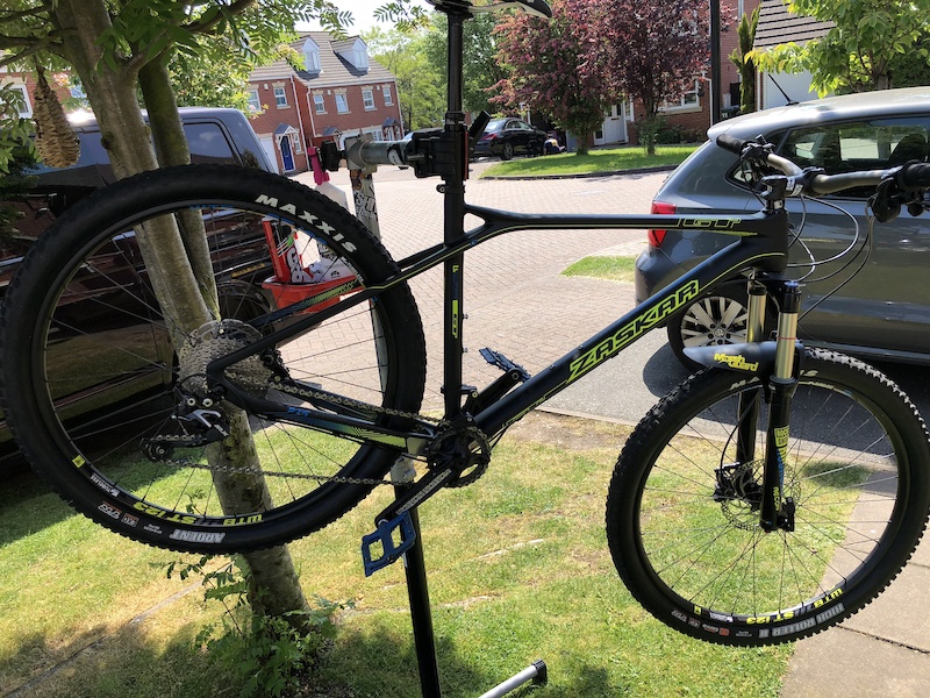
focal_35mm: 28
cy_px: 349
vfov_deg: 49.7
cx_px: 465
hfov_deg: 63.4
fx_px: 752
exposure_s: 1/706
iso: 20
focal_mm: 3.99
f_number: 1.8
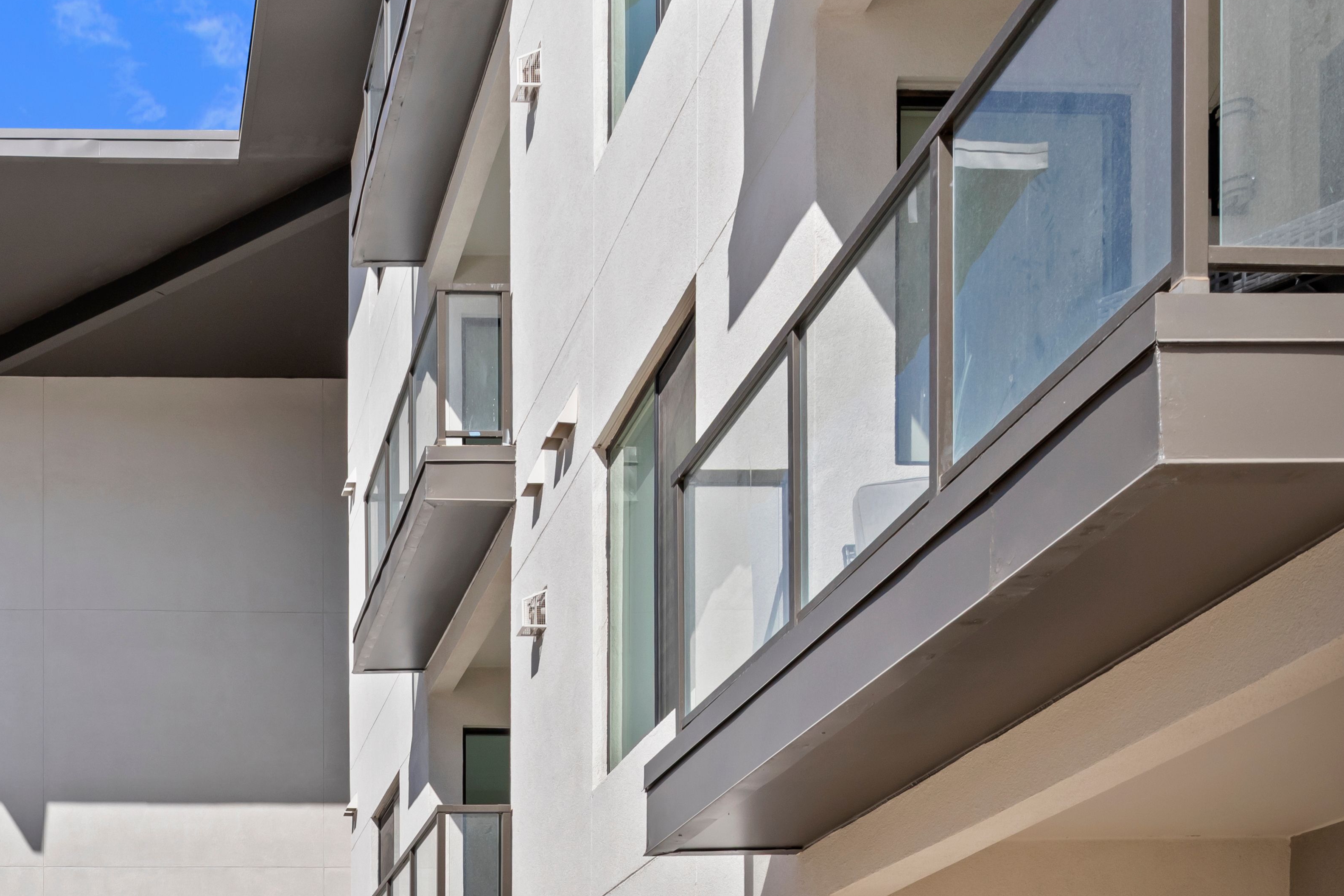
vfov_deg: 21.4
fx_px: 2016
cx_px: 141
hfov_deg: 34.8
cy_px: 1311
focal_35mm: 54
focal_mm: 18
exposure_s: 1/320
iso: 200
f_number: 8
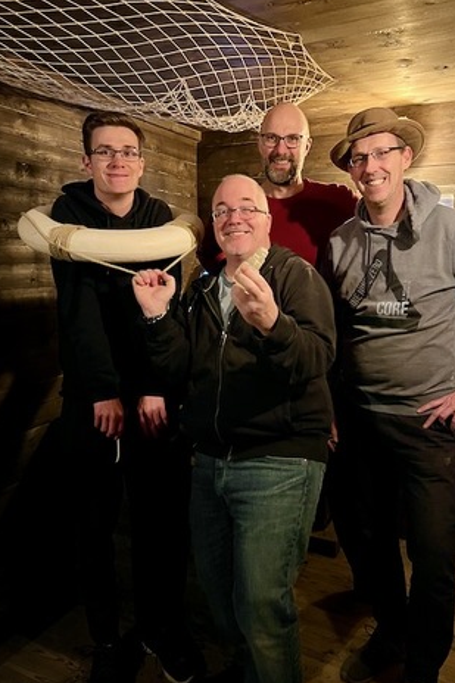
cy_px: 334
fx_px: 531
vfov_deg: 65.5
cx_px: 258
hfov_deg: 46.3
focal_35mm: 28
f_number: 1.5
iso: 640
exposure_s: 1/25
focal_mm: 5.7
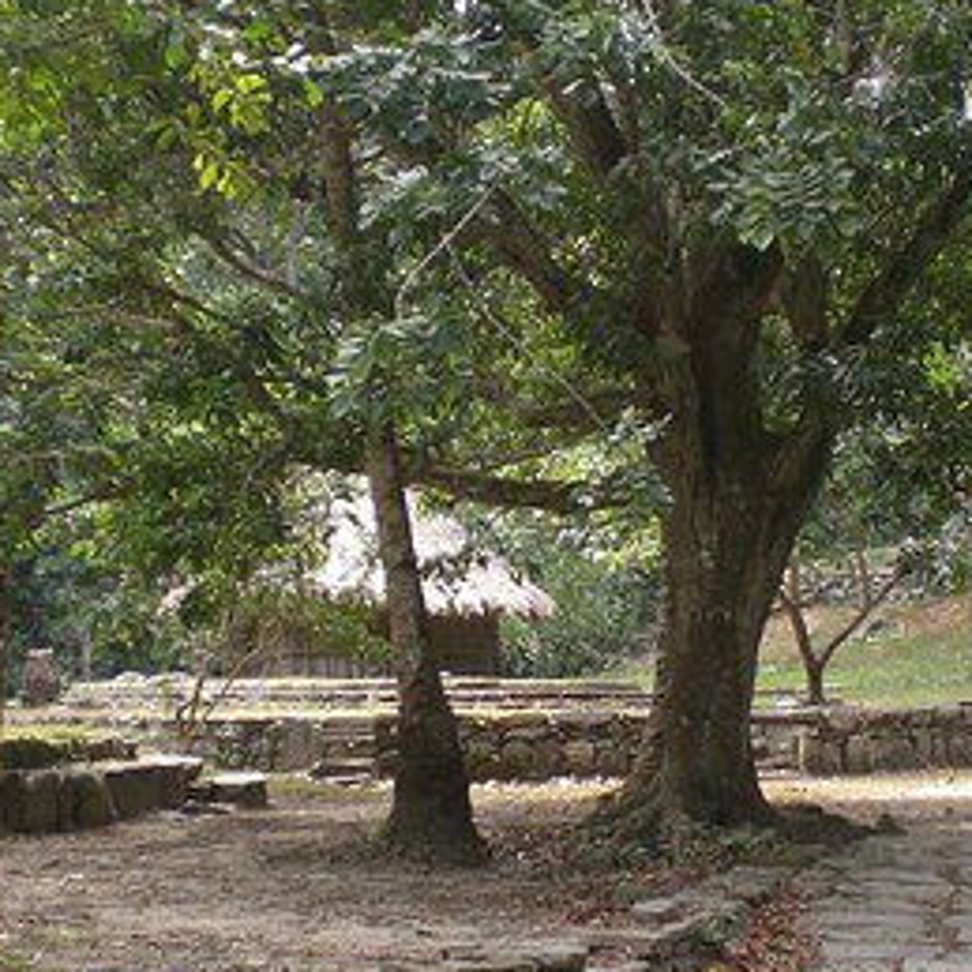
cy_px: 597
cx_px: 676
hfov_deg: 20.8
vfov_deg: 20.9
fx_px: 2637
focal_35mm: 83
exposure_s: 1/160
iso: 50
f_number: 3.1
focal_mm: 6.3
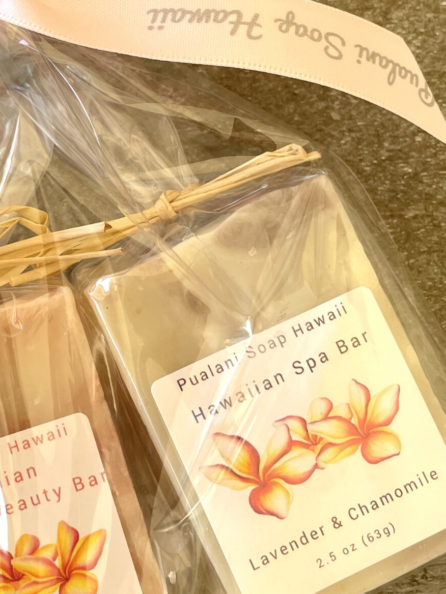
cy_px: 164
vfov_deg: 33.3
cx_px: 34
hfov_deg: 24.8
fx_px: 979
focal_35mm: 57
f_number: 1.6
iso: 64
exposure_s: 1/121
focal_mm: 4.2
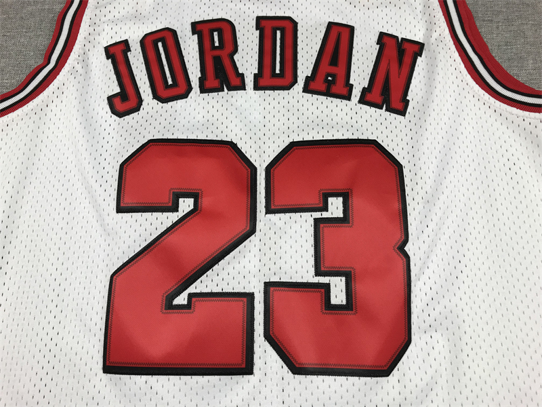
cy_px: 204
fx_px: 438
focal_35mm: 28
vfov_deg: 49.7
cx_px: 271
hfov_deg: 63.4
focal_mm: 3.99
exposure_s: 1/100
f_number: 1.8
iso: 32
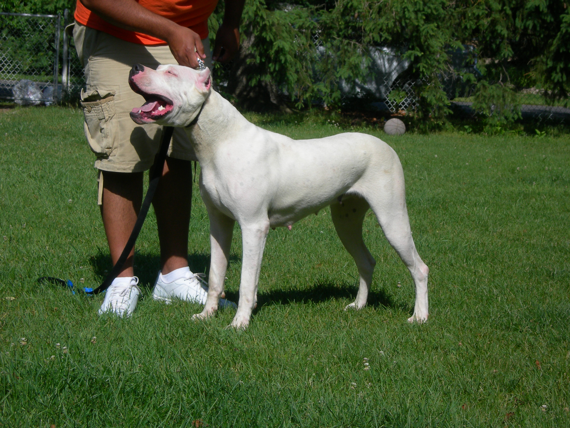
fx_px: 1877
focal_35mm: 114
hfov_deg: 17.3
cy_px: 214
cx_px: 285
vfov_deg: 13.0
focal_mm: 23.4
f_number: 8.2
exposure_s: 1/207
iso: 50
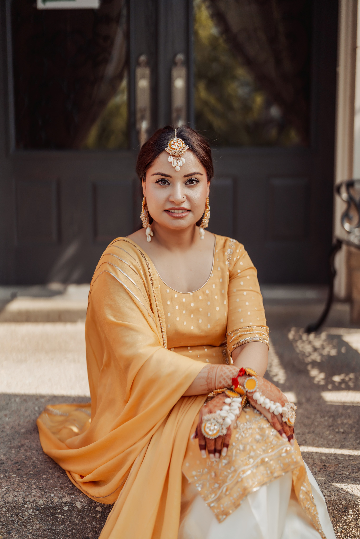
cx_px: 180
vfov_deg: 39.6
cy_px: 270
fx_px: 750
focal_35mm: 50
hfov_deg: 27.0
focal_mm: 50
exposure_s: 1/8000
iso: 100
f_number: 1.2
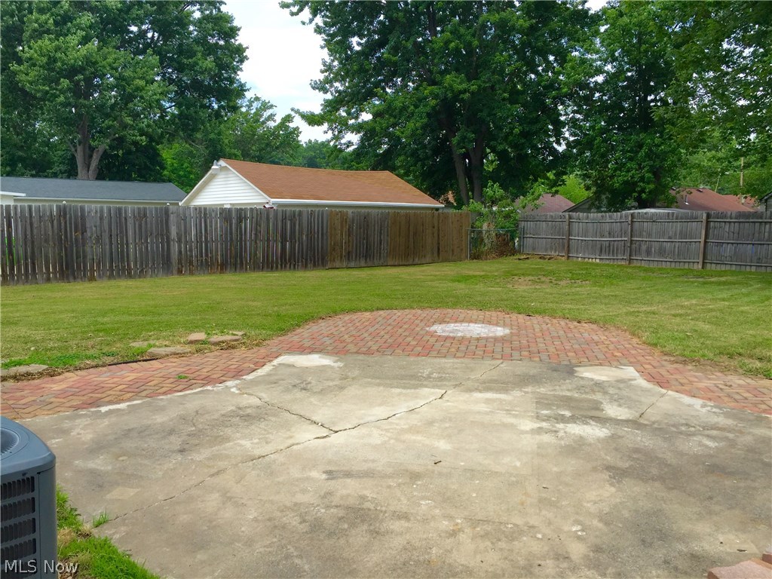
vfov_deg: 48.2
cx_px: 386
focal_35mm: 29
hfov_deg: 61.7
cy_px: 290
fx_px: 647
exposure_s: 1/920
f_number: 2.2
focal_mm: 4.15
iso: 32
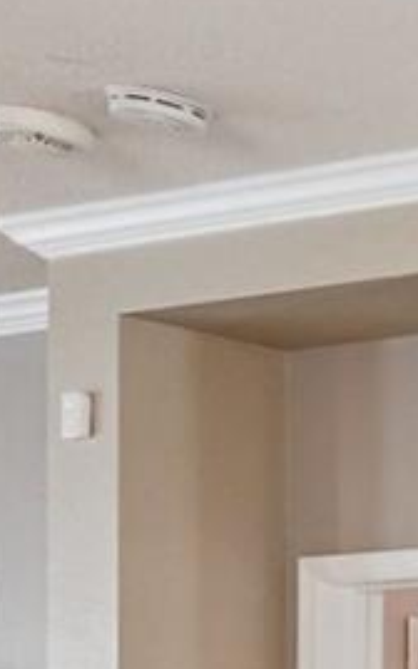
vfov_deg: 19.8
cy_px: 853
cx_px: 1976
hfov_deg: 6.8
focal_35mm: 97
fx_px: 1769
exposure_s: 1/5
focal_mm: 16
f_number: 8
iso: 400
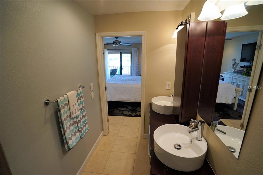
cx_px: 132
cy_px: 88
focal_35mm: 16
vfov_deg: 73.7
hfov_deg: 96.8
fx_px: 117
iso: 800
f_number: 4
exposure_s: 1/160
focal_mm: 16
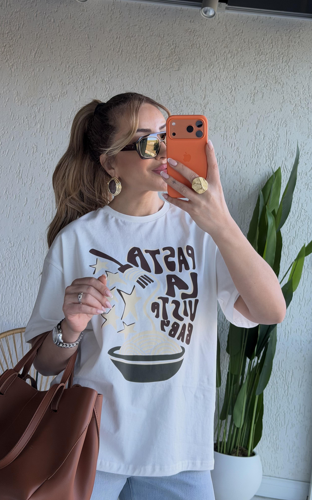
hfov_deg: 25.3
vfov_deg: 39.6
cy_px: 250
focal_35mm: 51
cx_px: 161
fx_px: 694
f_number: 1.78
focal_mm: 6.76
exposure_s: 1/121
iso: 50
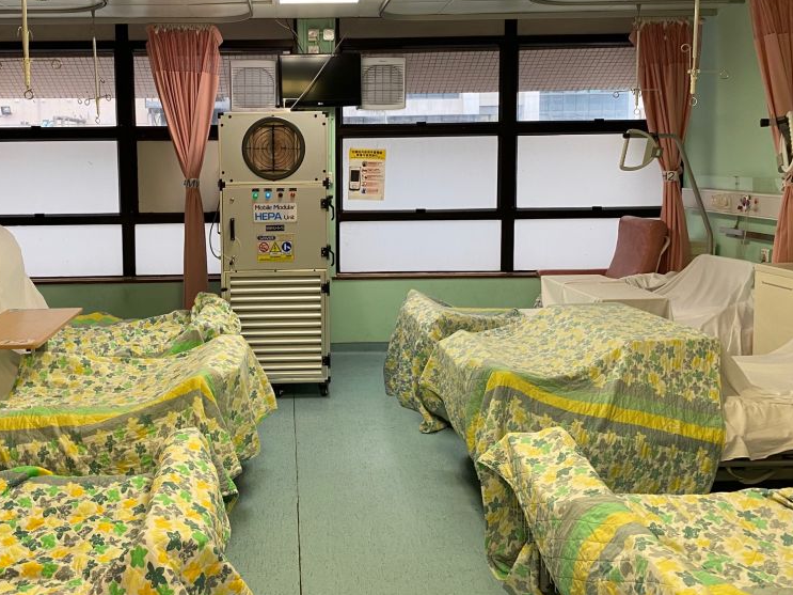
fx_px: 802
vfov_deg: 40.5
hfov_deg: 52.0
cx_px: 287
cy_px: 237
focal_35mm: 35
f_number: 1.8
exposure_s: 1/50
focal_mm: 4.25
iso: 80
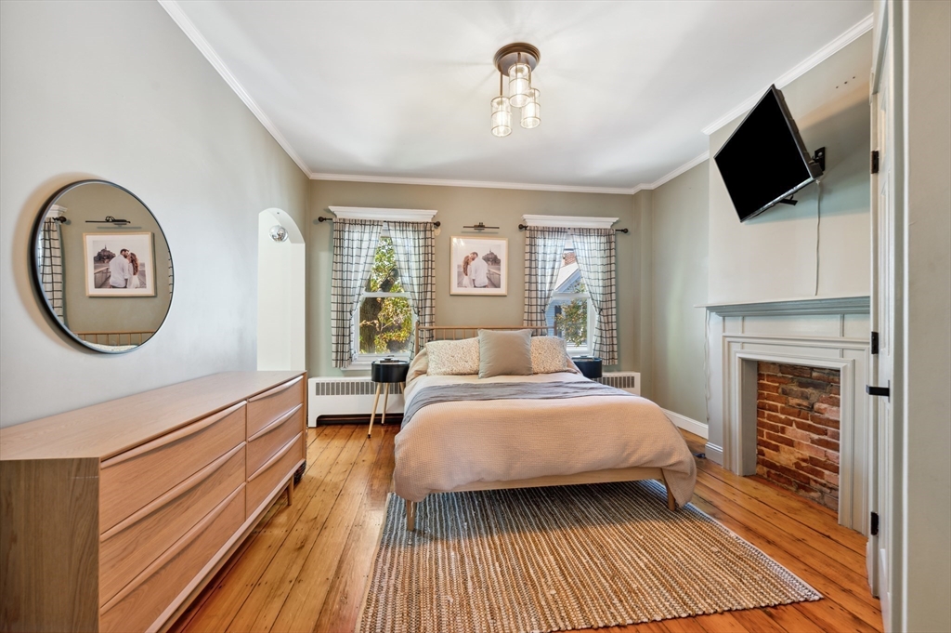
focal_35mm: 14
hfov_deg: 104.3
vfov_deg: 81.1
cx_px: 476
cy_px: 316
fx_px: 370
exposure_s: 1/1.25
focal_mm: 14
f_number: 8
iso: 100
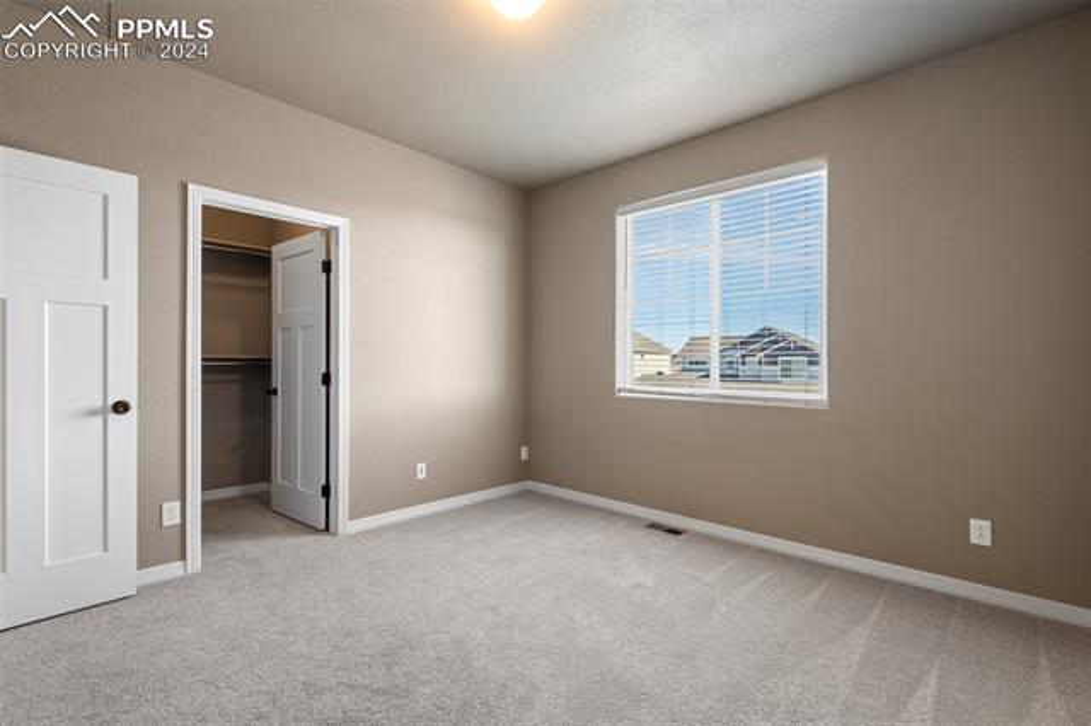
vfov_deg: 73.7
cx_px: 546
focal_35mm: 16
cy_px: 363
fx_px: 485
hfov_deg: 96.8
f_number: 7.1
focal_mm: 16
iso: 200
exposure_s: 1/1.25
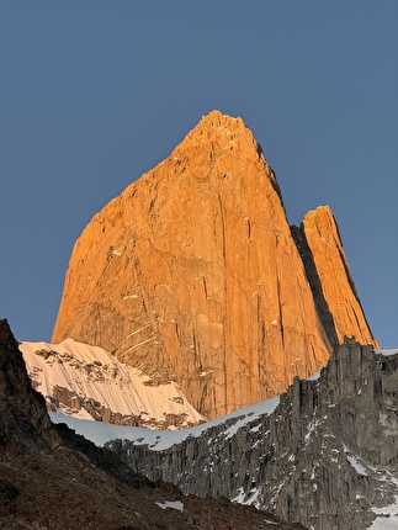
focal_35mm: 120
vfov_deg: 16.4
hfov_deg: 12.4
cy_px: 265
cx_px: 199
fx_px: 1838
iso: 50
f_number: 2.8
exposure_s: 1/186
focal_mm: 15.66
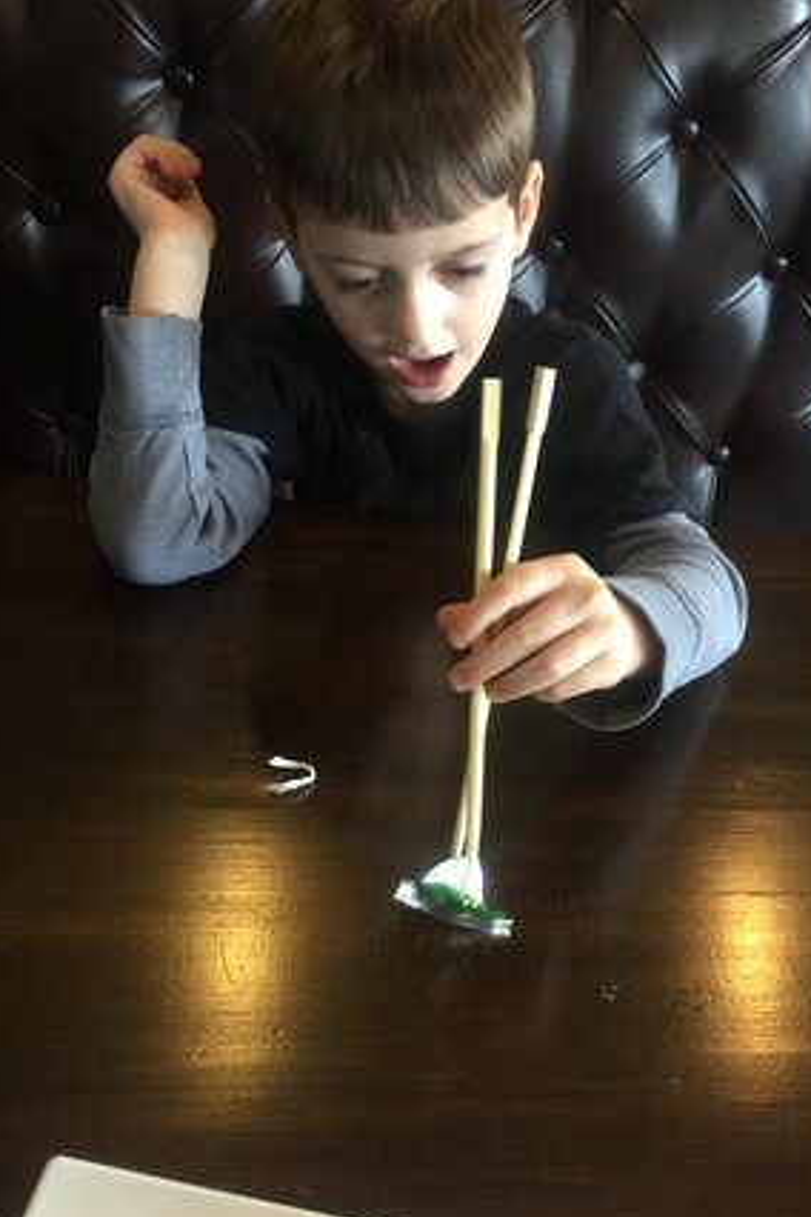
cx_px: 491
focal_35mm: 34
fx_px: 1149
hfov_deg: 38.7
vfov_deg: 55.8
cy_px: 637
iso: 125
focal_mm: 4.15
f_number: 2.2
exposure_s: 1/30
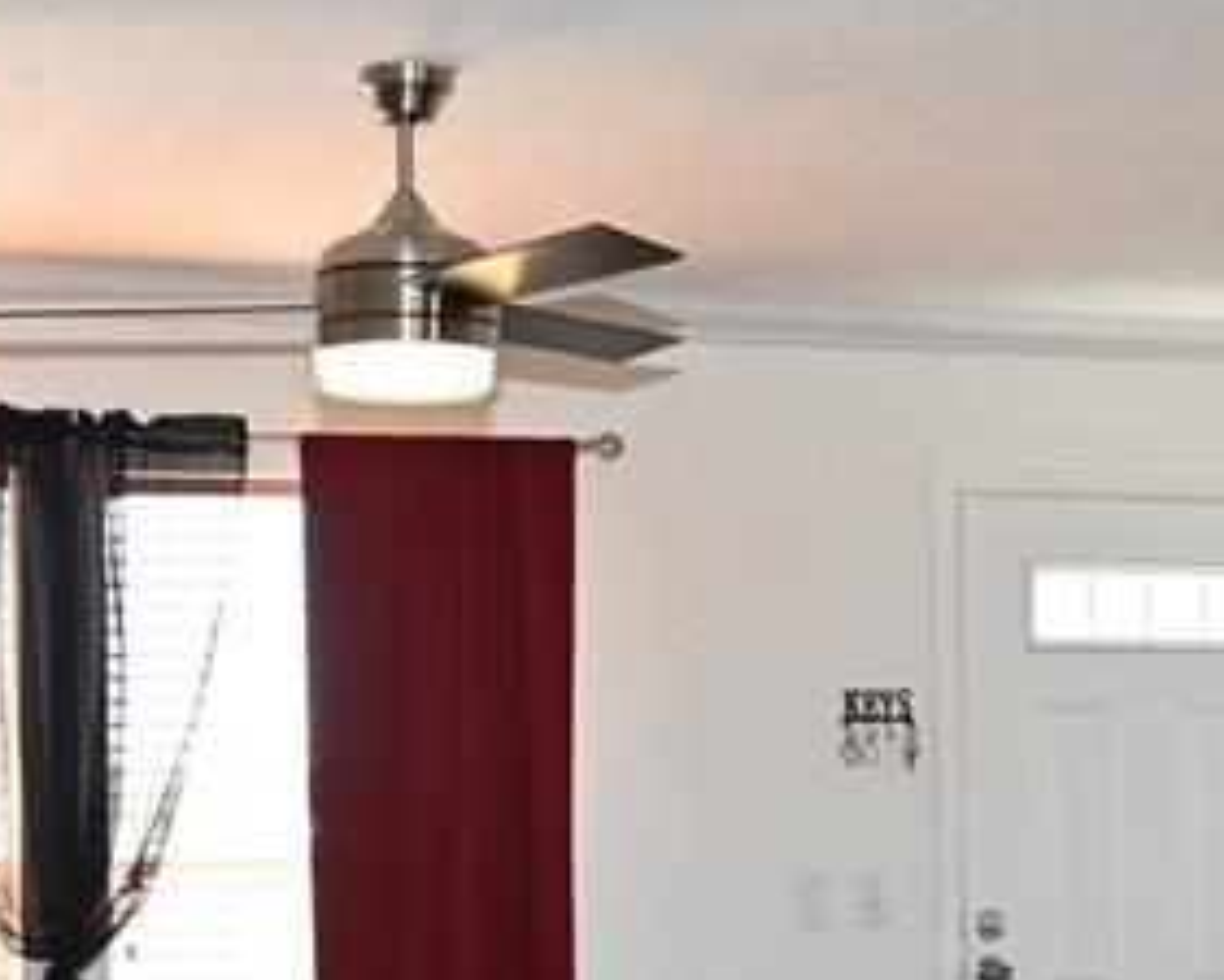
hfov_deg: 23.3
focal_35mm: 82
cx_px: 564
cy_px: 673
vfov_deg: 18.7
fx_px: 2972
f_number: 4
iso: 200
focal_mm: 24
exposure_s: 1/60
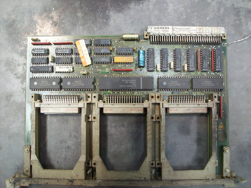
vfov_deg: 41.8
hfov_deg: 54.0
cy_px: 94
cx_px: 126
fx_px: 247
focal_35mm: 34
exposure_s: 1/44.7
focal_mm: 5.7
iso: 160
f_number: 2.8
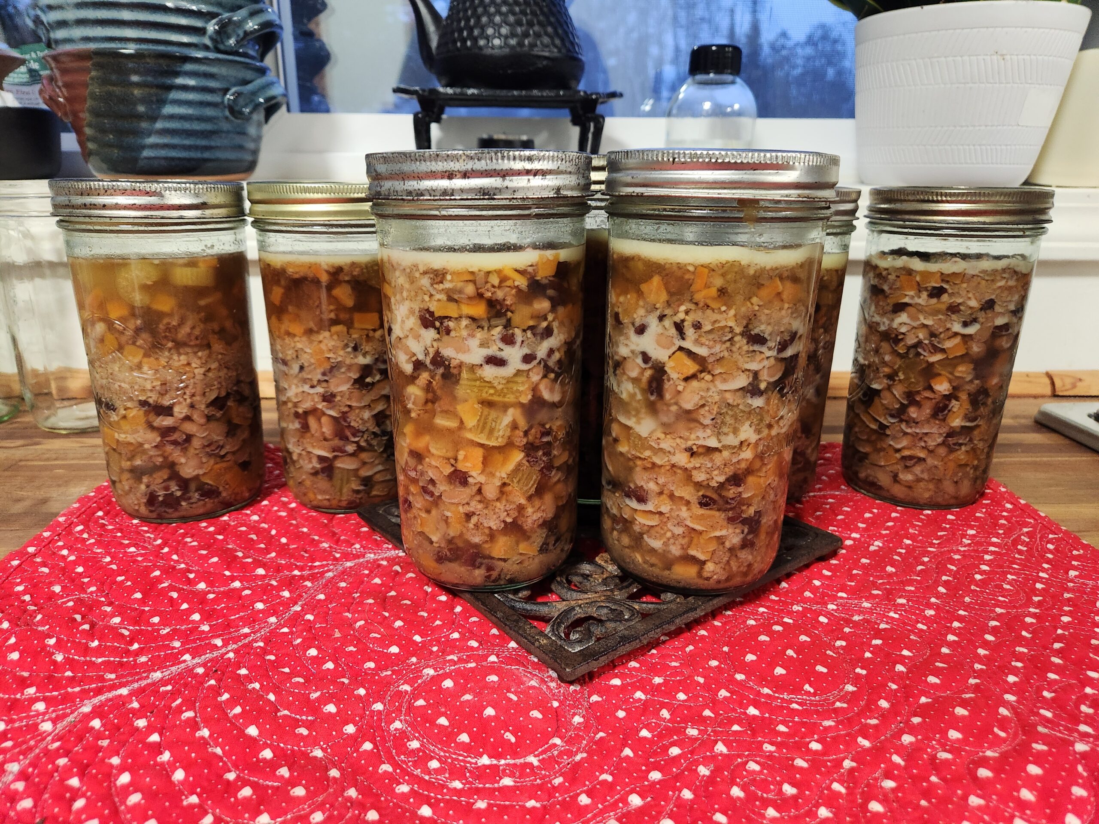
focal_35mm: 23
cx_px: 550
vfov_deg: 58.9
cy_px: 412
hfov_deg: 73.9
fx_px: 730
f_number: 1.8
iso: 500
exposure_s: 1/120
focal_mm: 5.4
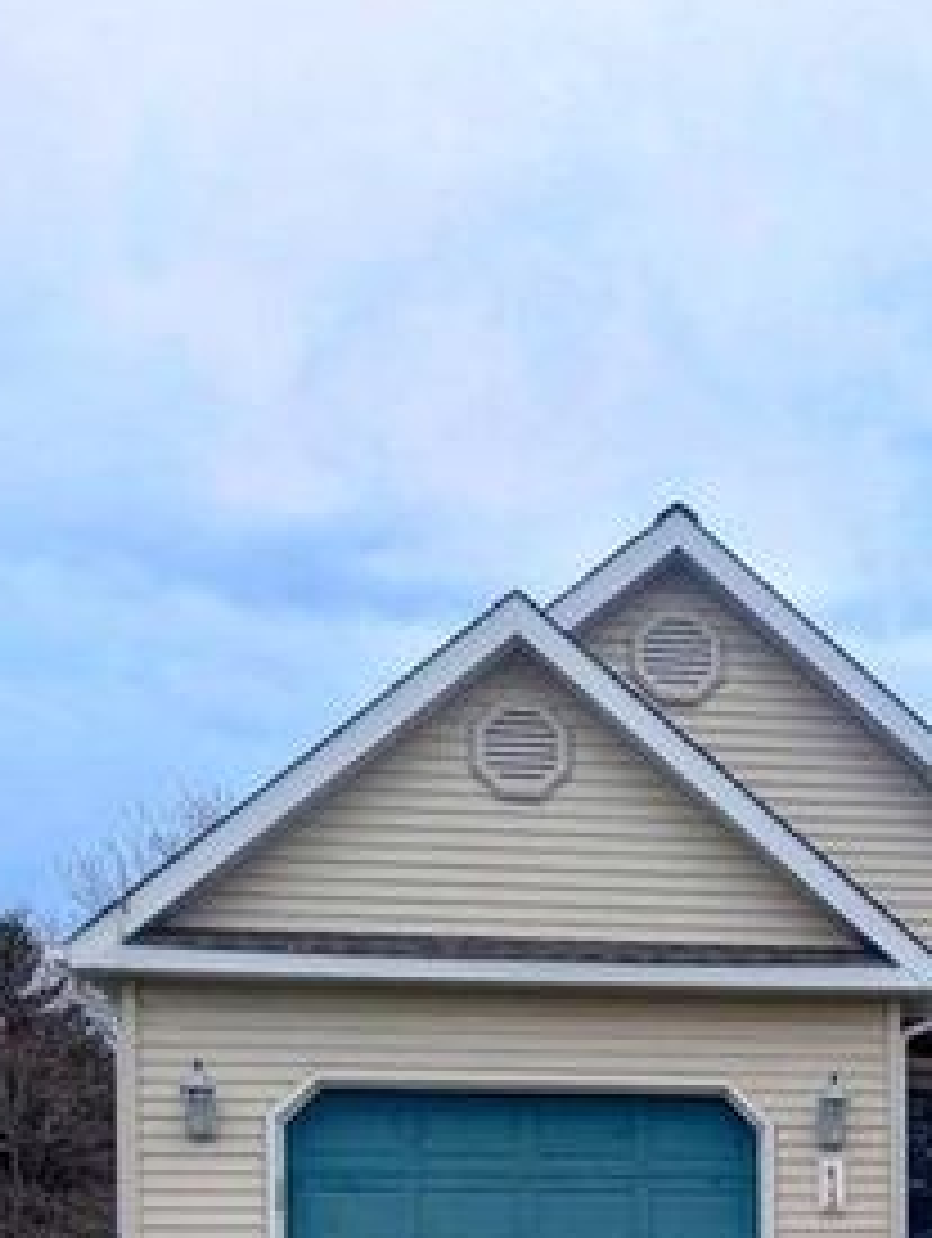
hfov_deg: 24.3
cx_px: 909
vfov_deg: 30.1
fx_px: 2077
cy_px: 1324
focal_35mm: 58
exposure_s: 1/128
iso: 43
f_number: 1.85
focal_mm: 6.81
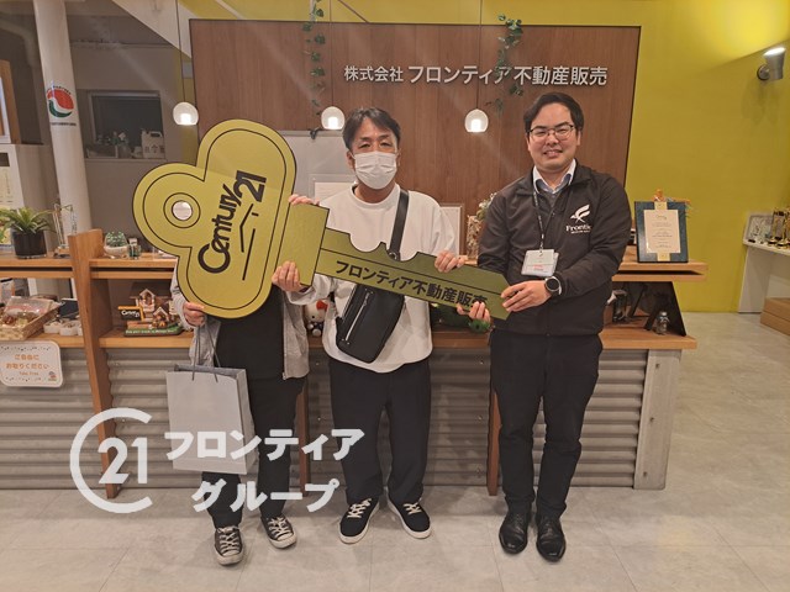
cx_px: 395
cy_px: 296
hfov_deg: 71.6
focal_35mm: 24
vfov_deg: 56.8
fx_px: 548
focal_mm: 5.23
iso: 200
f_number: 1.8
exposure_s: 1/50
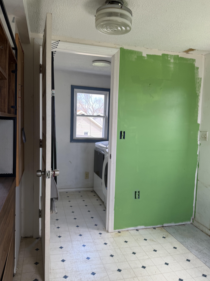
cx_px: 111
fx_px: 227
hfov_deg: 49.7
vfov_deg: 63.4
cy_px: 145
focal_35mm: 28
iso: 80
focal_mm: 6.76
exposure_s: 1/170
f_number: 1.78
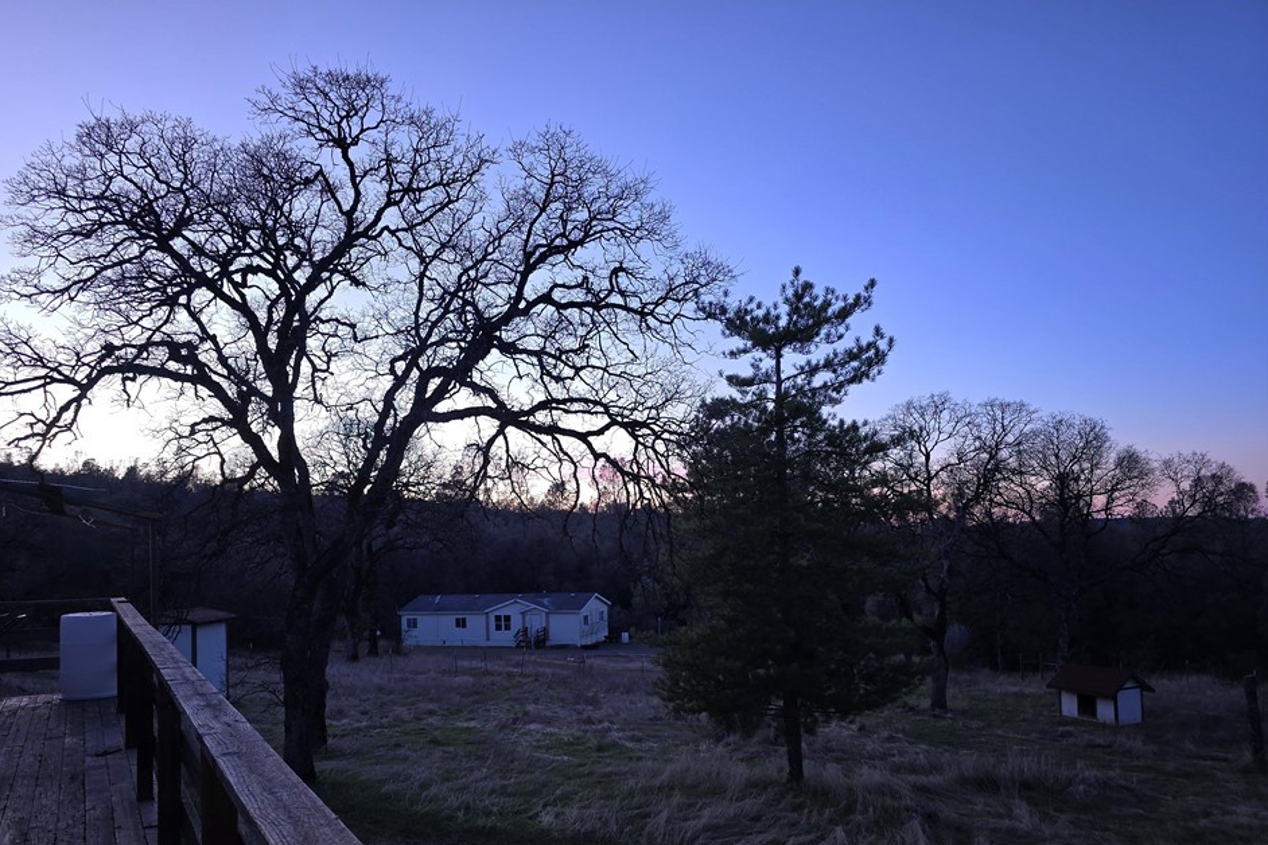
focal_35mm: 26
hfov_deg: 69.3
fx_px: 916
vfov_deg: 49.3
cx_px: 587
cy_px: 506
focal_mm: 6.3
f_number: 1.7
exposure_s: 1/60
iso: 100
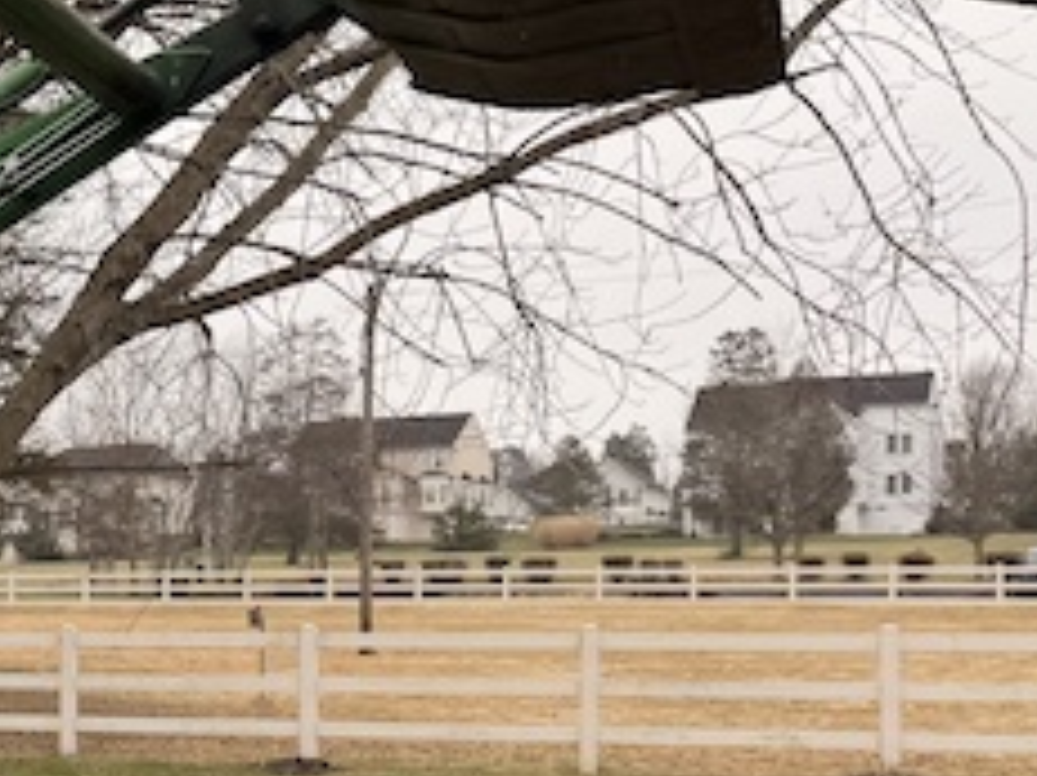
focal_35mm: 83
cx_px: -548
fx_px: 2485
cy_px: 601
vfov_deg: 17.6
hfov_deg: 20.1
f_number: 1.78
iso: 80
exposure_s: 1/356
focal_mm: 6.76
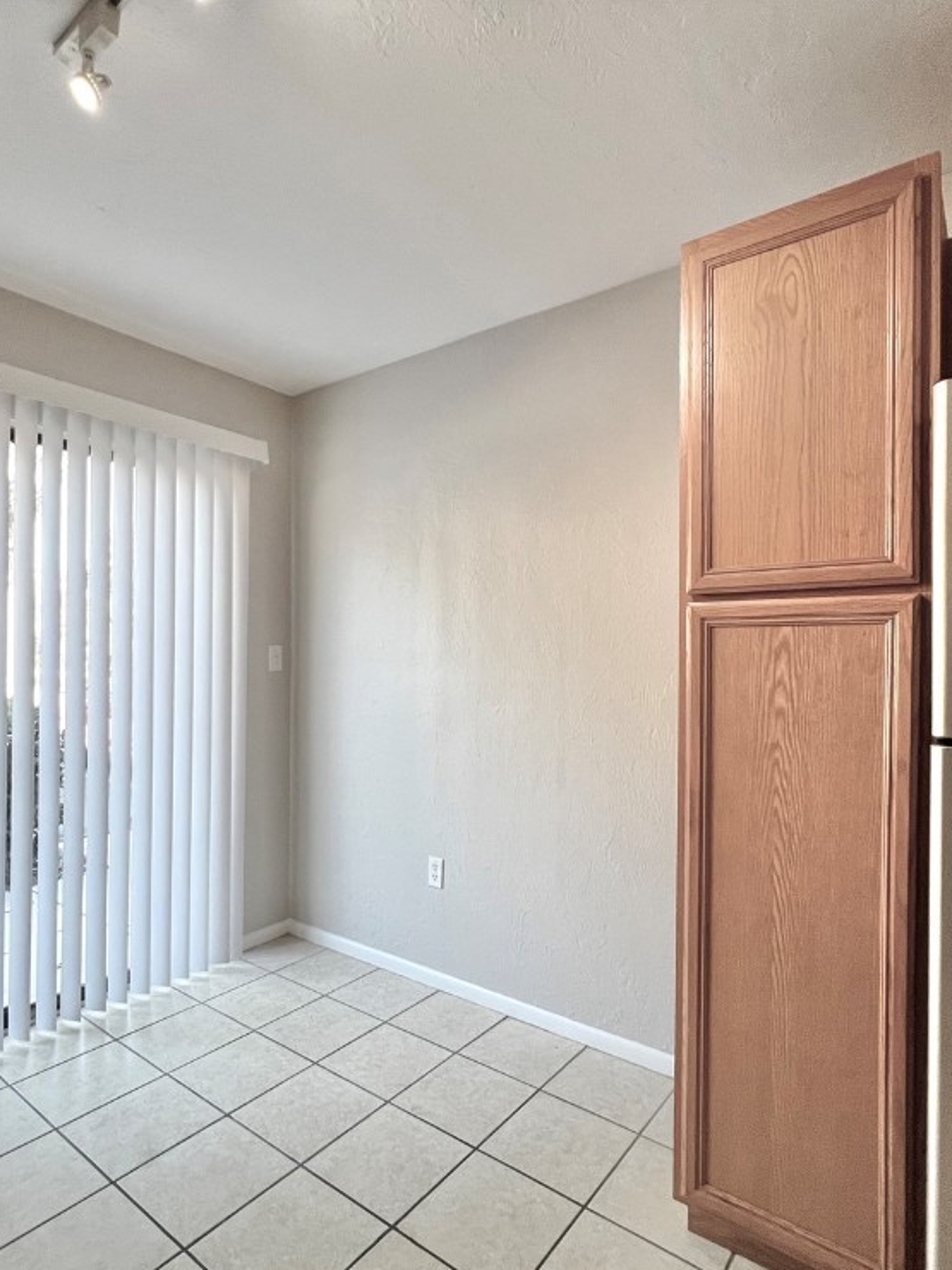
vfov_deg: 87.7
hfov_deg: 71.6
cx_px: 470
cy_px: 656
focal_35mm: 18
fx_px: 660
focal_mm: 1.57
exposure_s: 1/120
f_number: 1.8
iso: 160
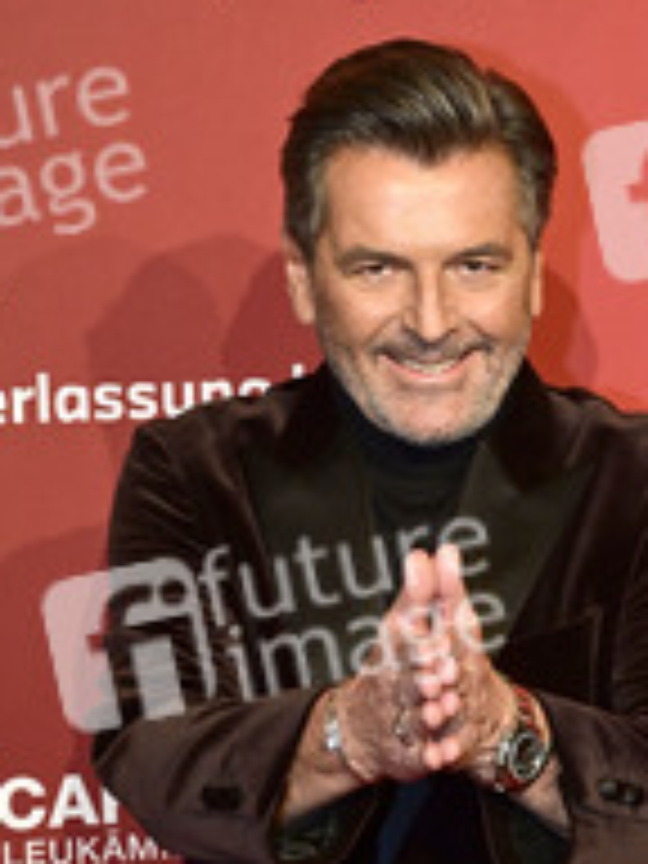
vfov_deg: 17.5
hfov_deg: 13.4
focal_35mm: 110
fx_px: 2746
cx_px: 405
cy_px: 850
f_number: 6.3
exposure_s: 1/200
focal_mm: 55
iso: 1600
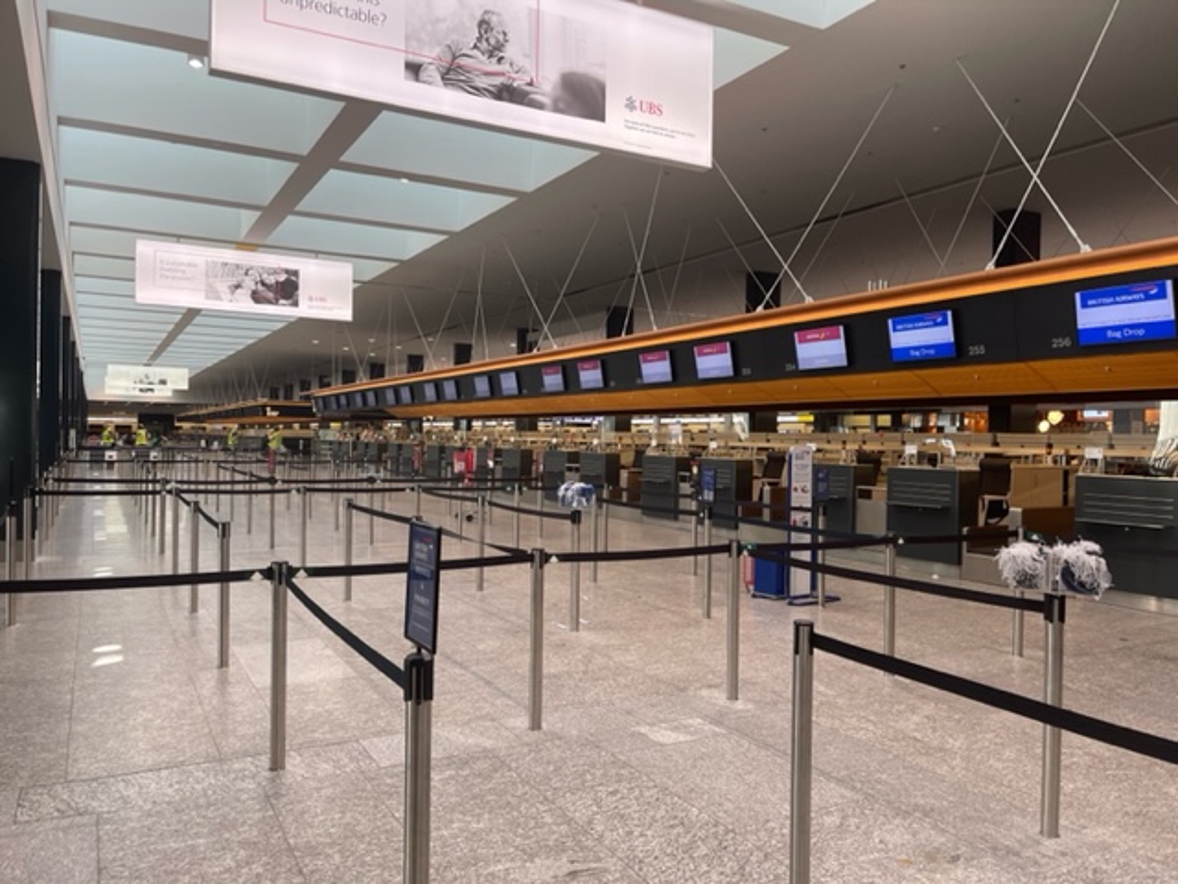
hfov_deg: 67.3
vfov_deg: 53.1
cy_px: 442
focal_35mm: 26
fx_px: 885
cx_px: 589
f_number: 1.6
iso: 80
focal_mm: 5.1
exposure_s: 1/100
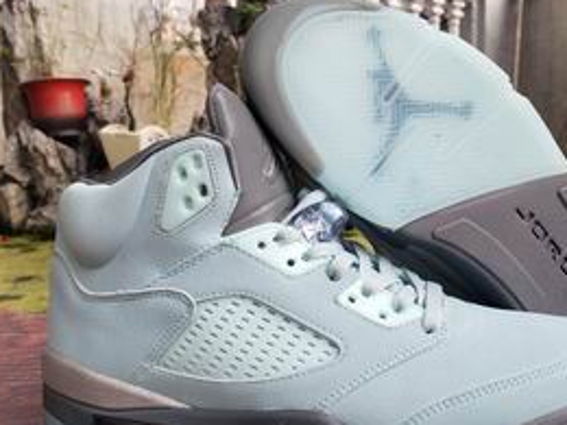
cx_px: 323
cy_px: 229
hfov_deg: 52.5
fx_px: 573
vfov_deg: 40.7
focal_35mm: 35
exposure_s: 1/157
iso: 50
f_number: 2.4
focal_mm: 4.3
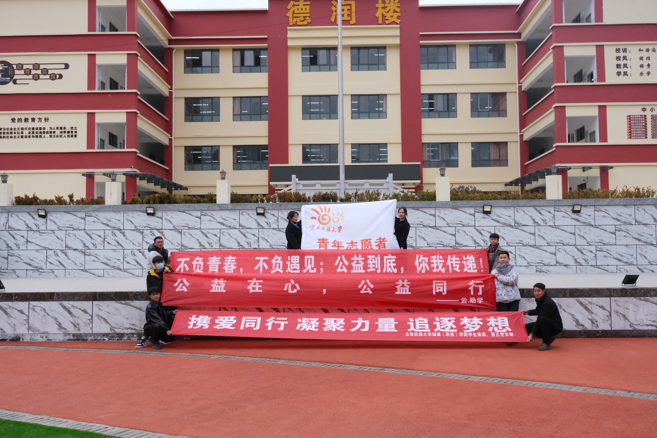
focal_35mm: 35
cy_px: 219
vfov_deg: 37.9
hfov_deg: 54.4
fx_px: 639
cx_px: 328
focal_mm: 23.2
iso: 3200
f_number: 6.4
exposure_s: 1/1250
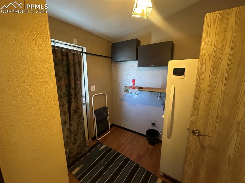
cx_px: 122
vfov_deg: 85.6
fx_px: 99
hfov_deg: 102.1
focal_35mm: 14
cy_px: 92
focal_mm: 2.22
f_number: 2.2
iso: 1000
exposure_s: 1/60
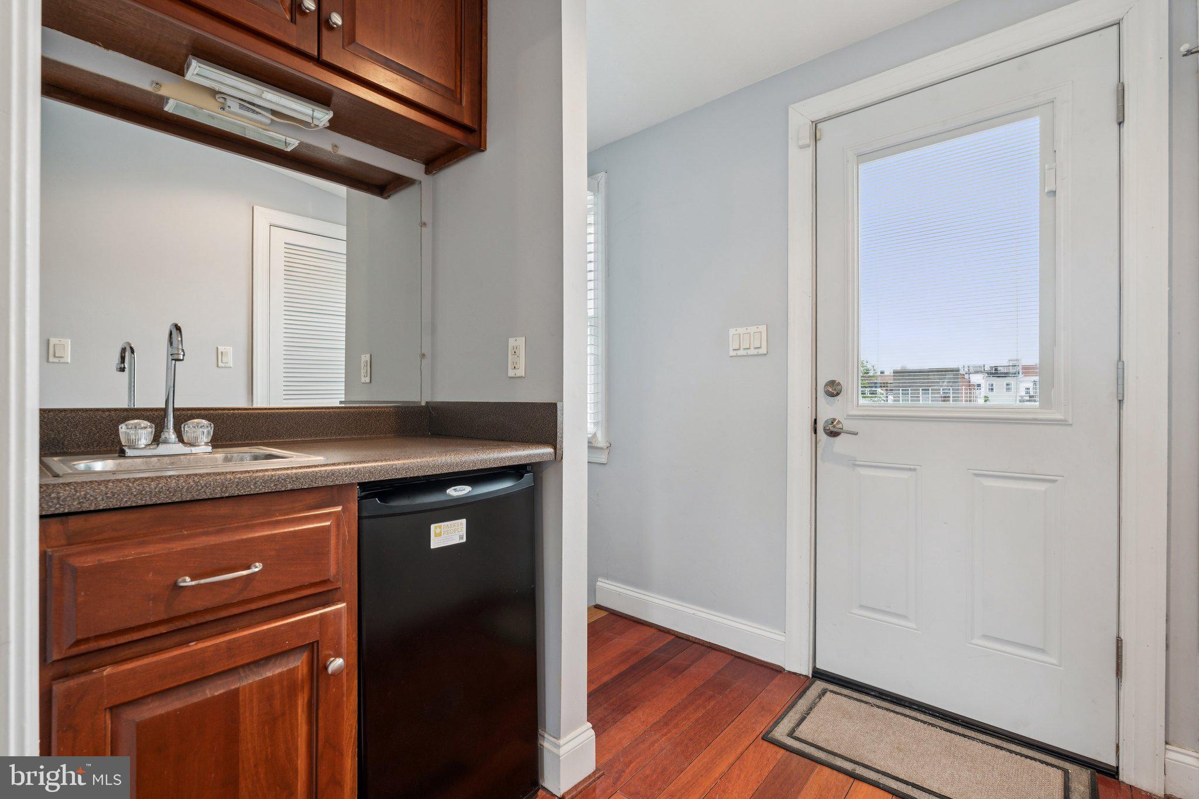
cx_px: 600
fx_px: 549
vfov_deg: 72.0
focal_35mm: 16
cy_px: 400
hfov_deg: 95.0
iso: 200
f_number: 7.1
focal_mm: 16.5
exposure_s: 1/5
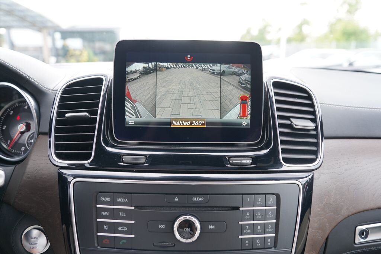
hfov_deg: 73.7
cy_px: 127
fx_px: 254
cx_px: 190
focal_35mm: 24
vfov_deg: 53.1
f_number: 4
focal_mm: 24
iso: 320
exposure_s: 1/60
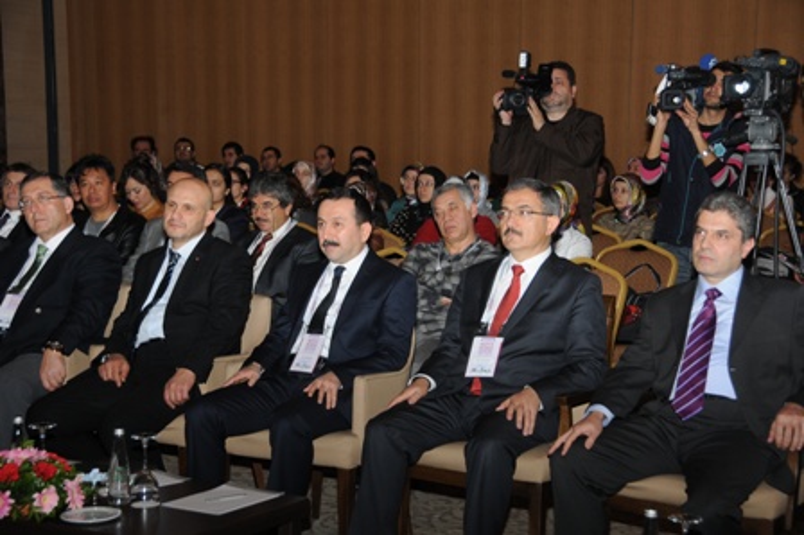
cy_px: 268
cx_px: 402
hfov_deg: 27.0
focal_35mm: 75
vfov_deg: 18.2
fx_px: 1674
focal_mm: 50
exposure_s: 1/60
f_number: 5.6
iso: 400
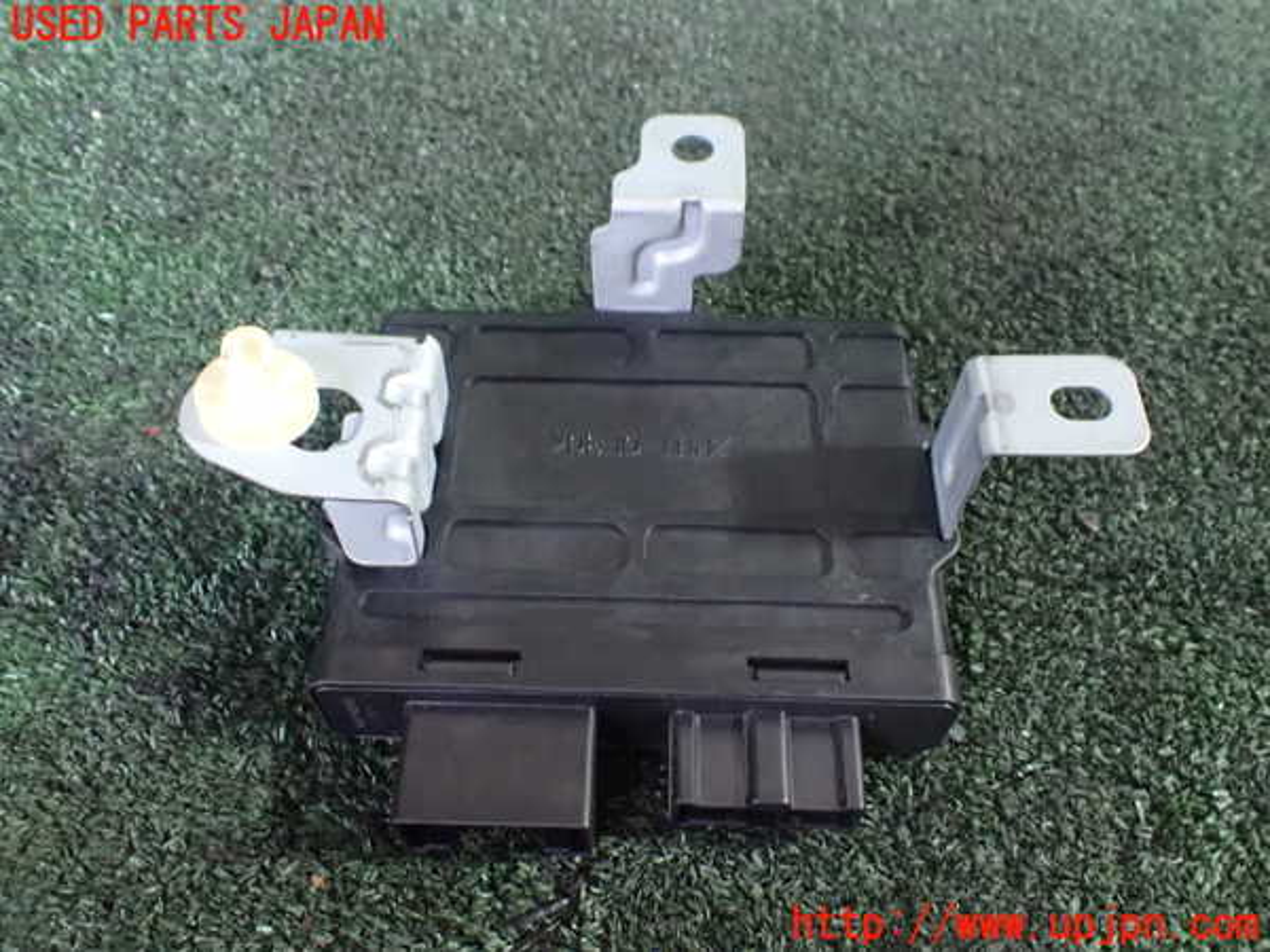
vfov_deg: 46.8
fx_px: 1101
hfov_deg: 60.0
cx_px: 635
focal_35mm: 30
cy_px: 476
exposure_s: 1/30
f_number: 2.3
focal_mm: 5.4
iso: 1600
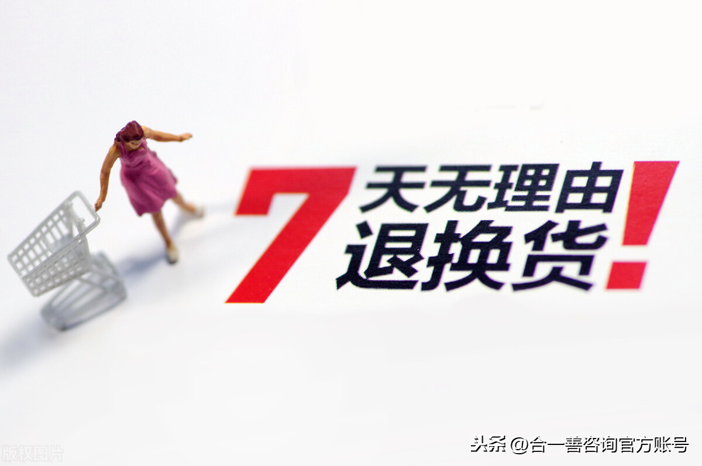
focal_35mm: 150
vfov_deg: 9.1
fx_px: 2920
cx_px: 351
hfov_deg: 13.7
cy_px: 233
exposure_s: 1/320
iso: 800
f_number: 4.5
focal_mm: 100
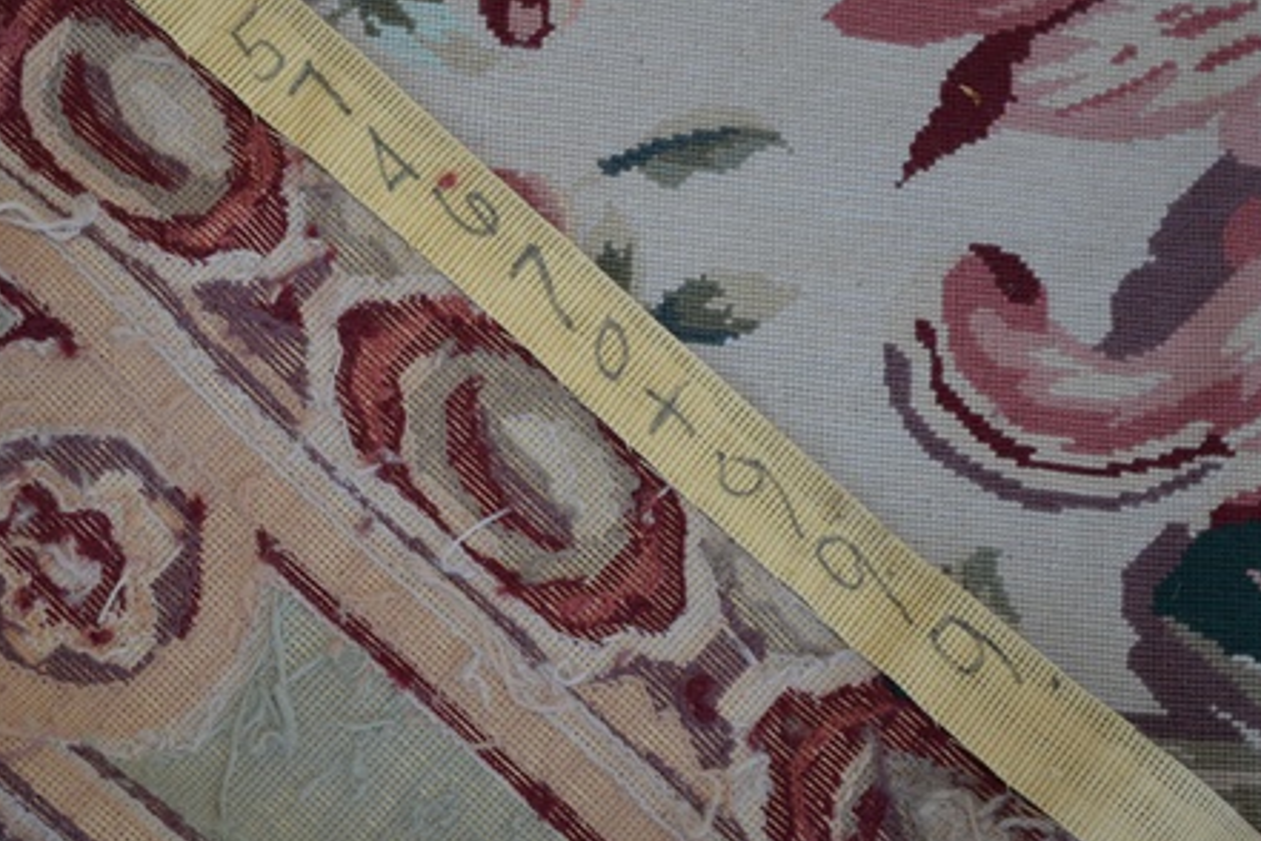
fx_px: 3432
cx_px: 446
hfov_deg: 20.8
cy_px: 340
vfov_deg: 14.0
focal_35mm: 98
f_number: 5.3
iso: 400
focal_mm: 48
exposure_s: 1/100
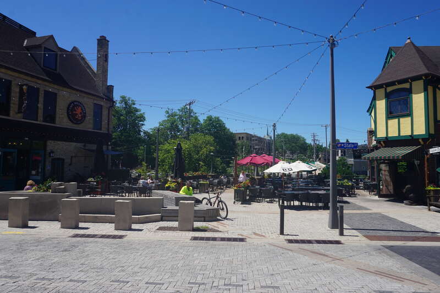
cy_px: 146
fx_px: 293
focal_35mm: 24
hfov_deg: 73.8
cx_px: 220
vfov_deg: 53.1
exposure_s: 1/160
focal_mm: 16
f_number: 11
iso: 100
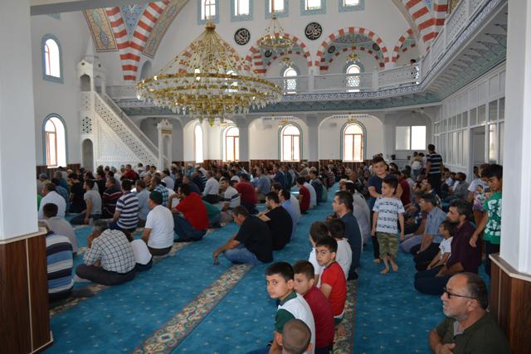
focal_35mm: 27
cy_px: 177
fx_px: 398
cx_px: 266
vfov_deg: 48.0
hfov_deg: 67.4
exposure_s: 1/80
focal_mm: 18
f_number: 4.5
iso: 200
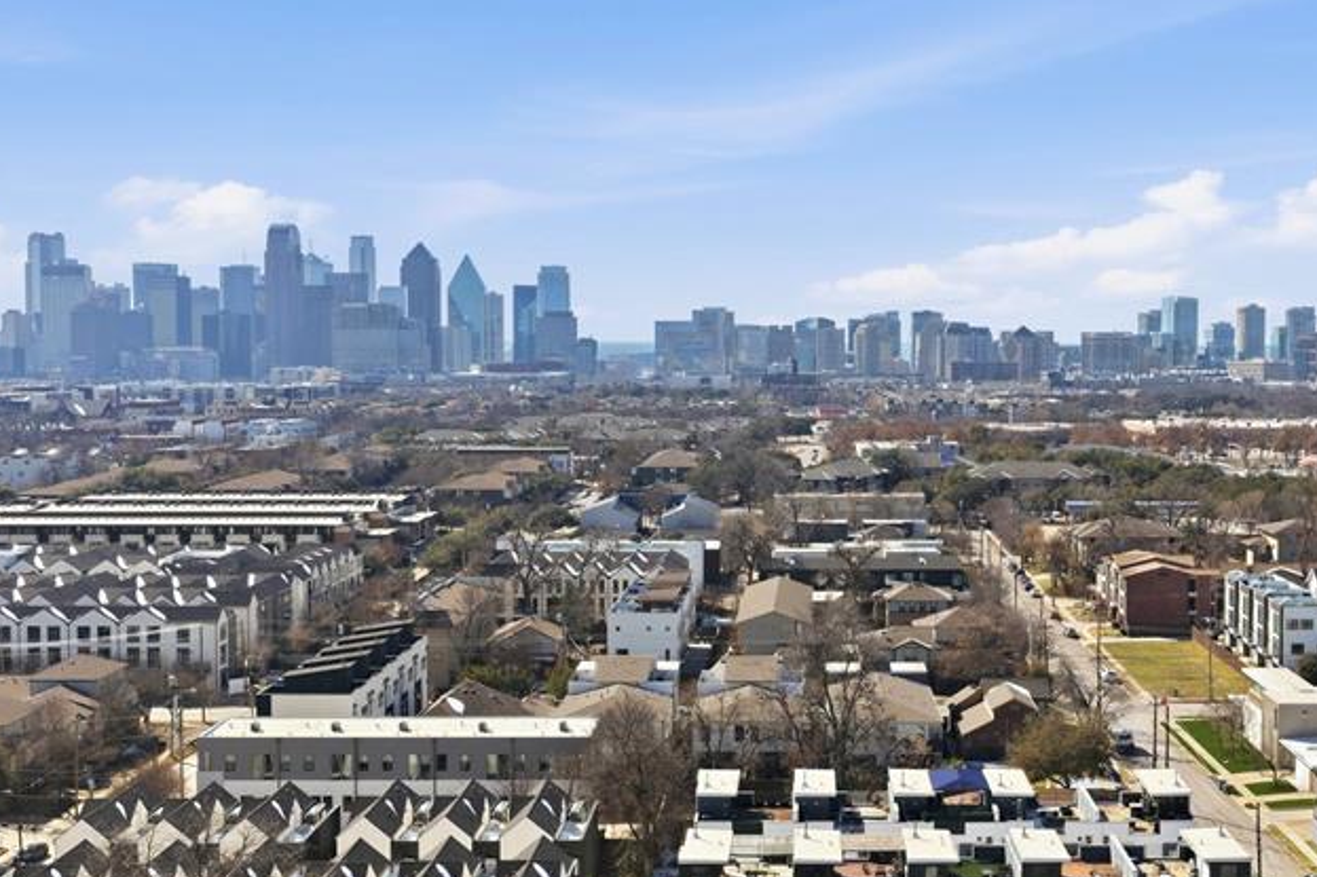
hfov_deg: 42.4
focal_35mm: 46
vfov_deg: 29.2
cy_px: 410
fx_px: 1682
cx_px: 822
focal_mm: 14.4
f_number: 2.8
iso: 200
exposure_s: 1/2000
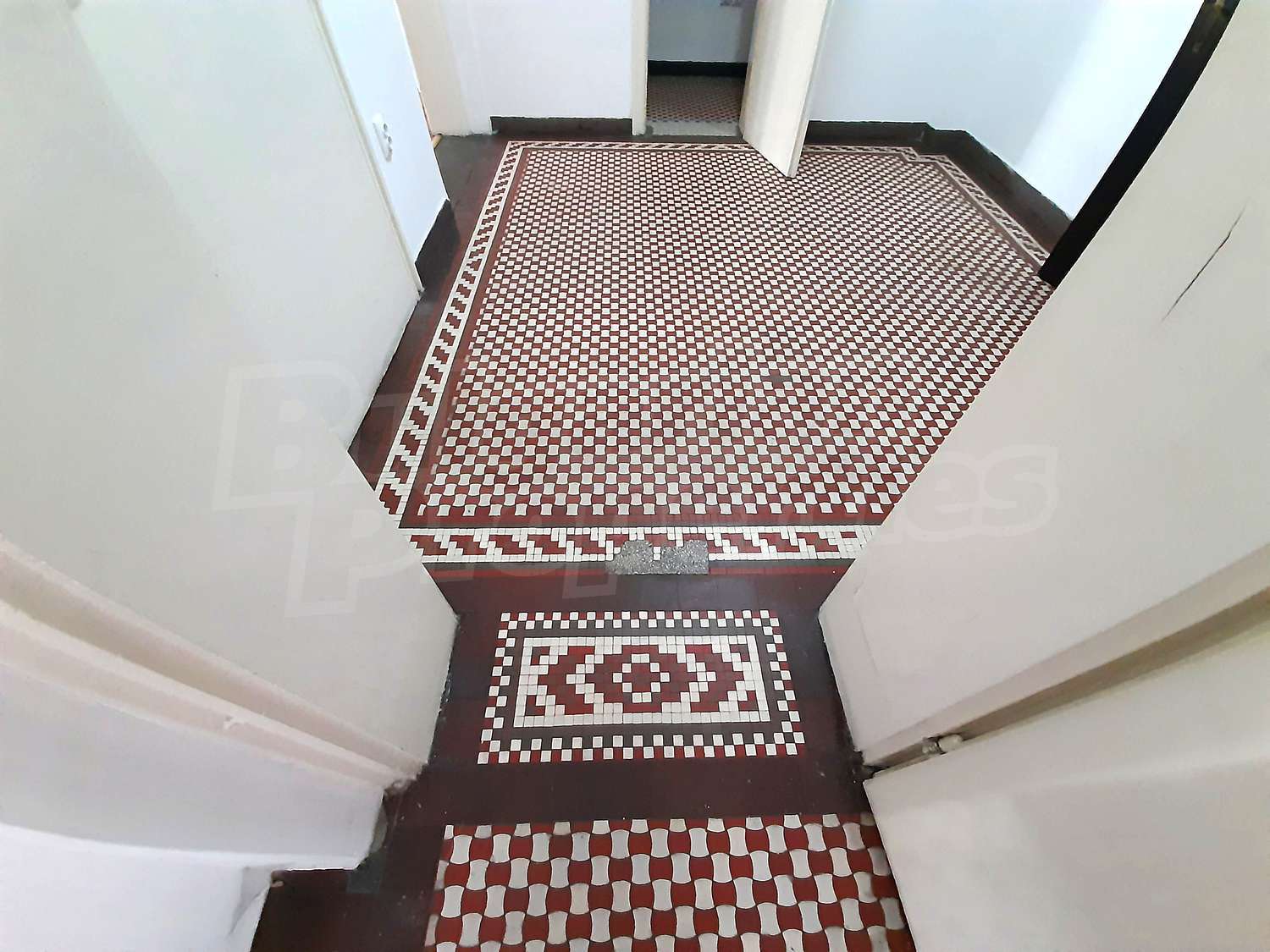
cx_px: 635
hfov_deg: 106.2
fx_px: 477
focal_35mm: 13
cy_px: 476
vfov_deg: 89.9
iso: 500
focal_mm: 1.42
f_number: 2.2
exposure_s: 1/20
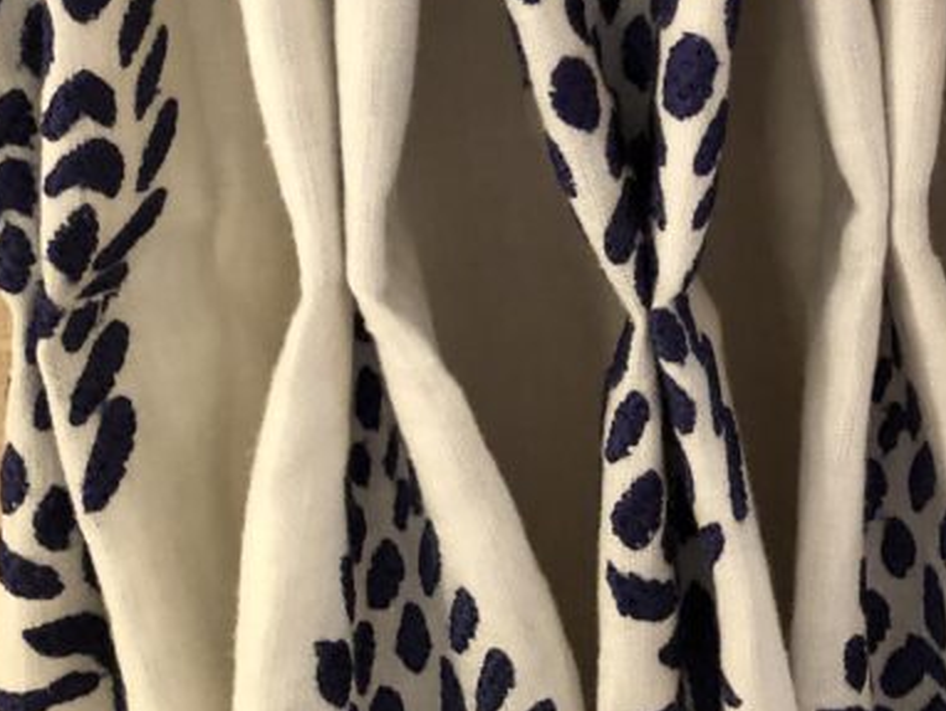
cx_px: 973
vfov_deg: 18.7
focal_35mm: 75
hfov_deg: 24.6
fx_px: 2051
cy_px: -114
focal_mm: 4
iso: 80
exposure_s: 1/7
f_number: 1.8
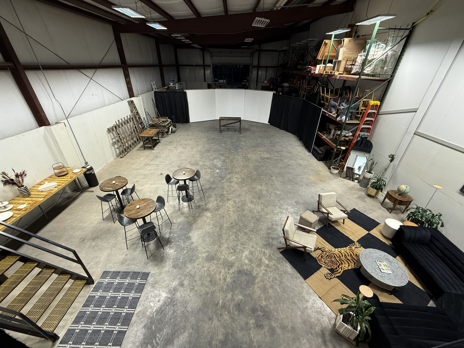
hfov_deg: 102.1
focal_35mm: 14
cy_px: 174
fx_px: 188
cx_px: 232
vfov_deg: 85.7
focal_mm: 2.22
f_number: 2.2
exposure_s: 1/60
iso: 250
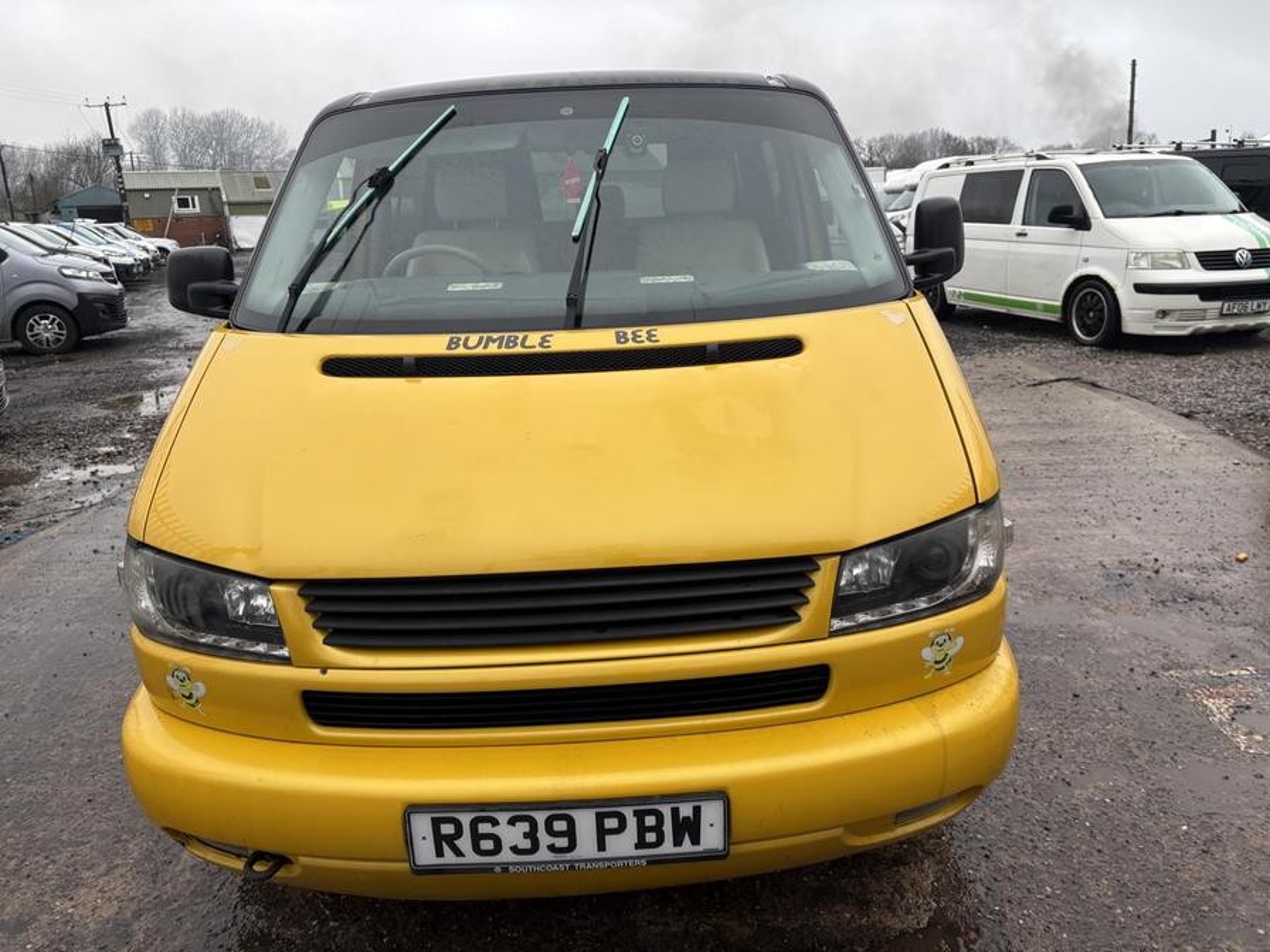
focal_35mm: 26
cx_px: 635
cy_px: 476
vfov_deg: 53.1
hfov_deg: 67.3
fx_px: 954
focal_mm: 5.96
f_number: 1.6
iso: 50
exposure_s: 1/731
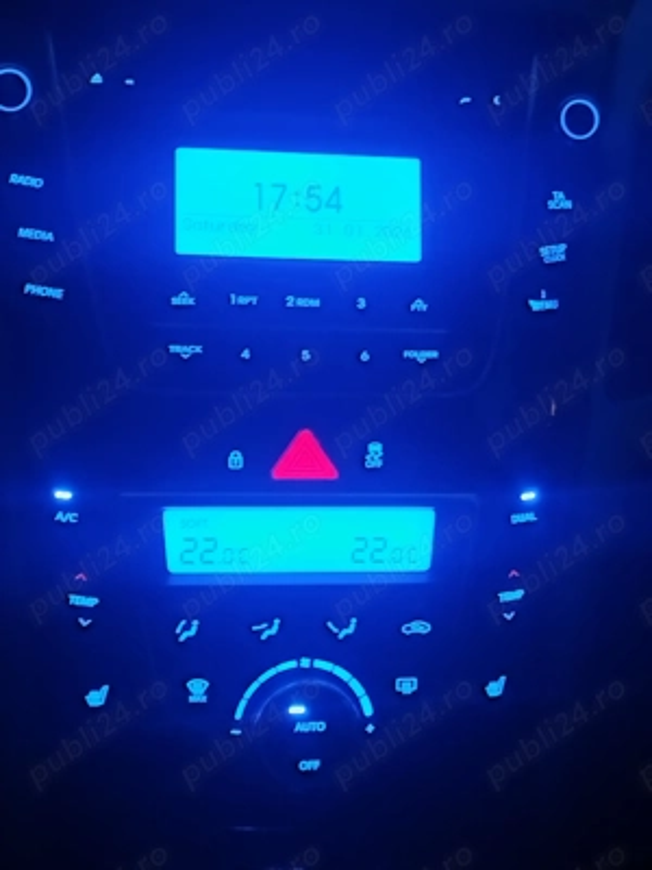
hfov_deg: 27.5
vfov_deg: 36.2
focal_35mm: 53
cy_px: 435
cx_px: 326
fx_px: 1331
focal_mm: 4.95
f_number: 1.9
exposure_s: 1/16.7
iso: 1693
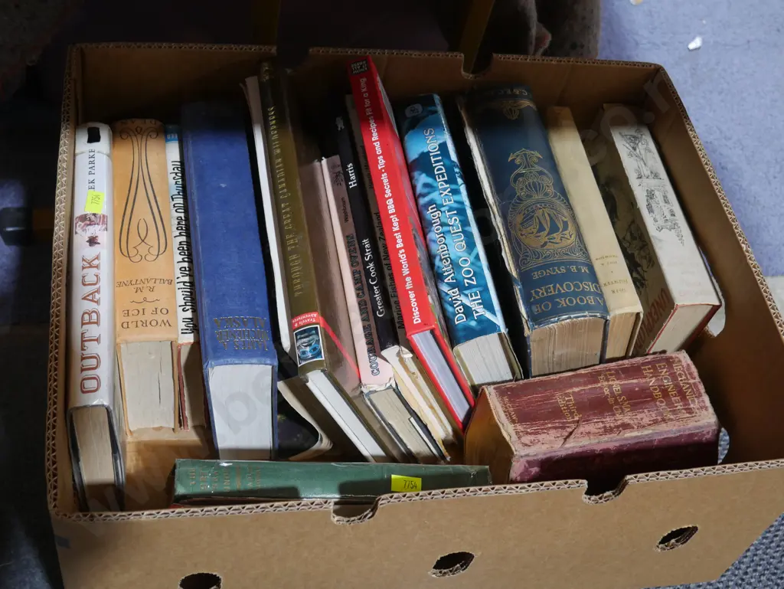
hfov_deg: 41.2
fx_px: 1042
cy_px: 294
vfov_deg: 31.5
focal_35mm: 46
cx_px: 392
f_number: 5.1
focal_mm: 23
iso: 1000
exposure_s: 1/60
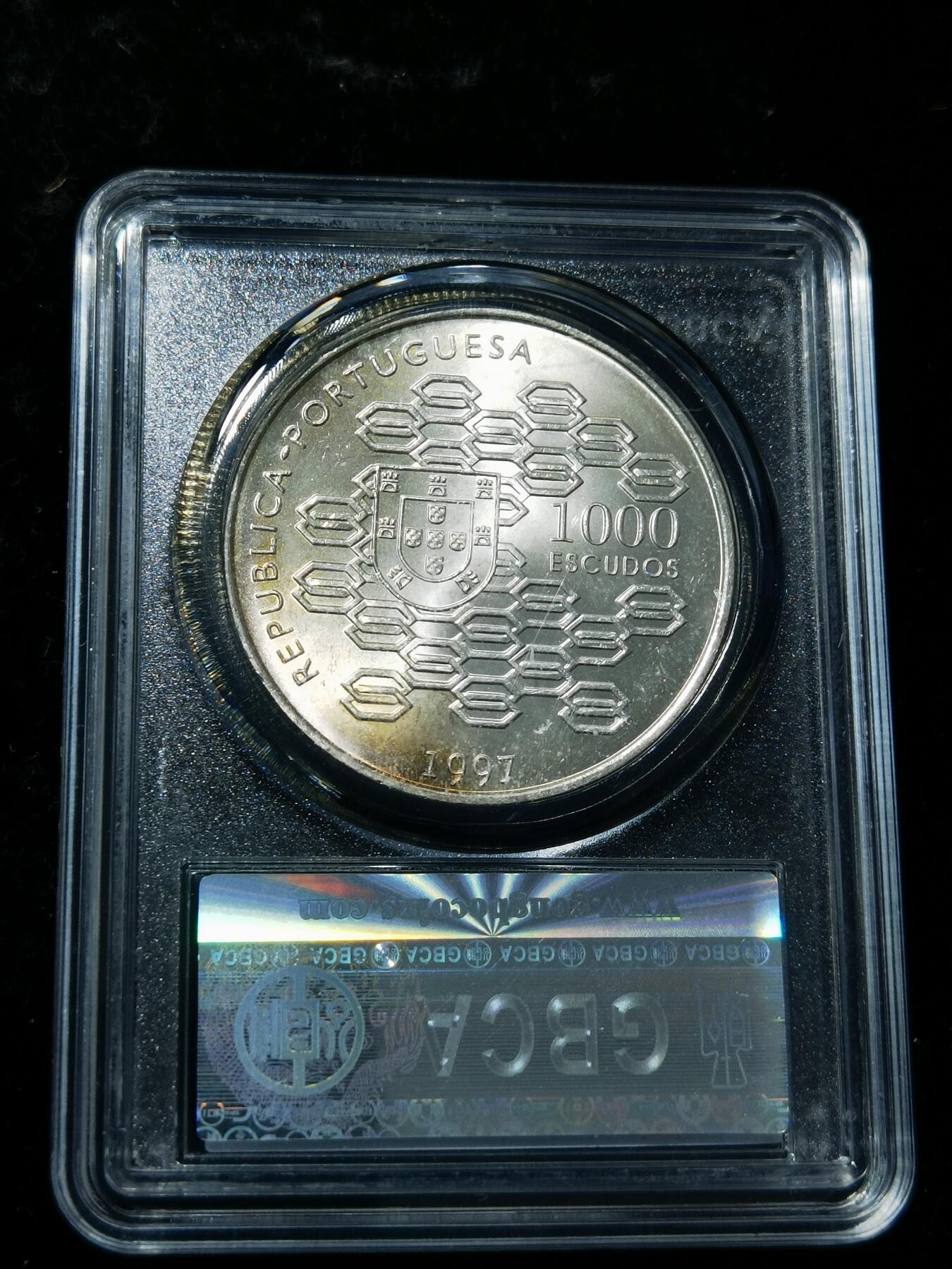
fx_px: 2347
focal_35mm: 64
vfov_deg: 30.3
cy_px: 634
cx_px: 476
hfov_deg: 22.9
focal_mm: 6.67
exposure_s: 1/100
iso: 50
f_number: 1.9
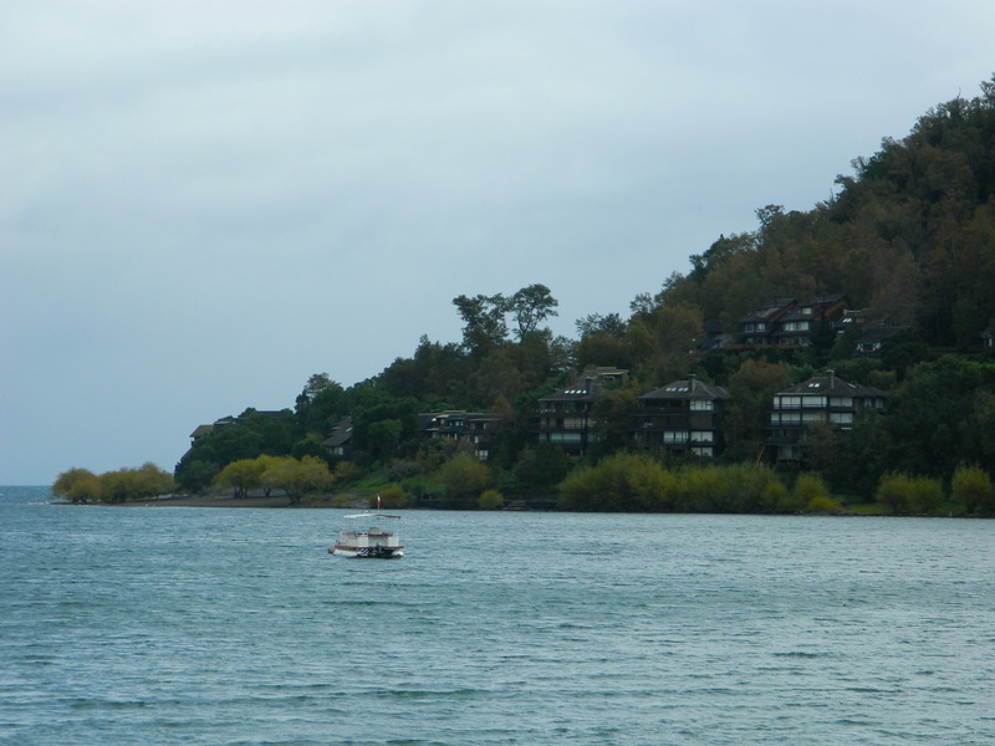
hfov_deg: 15.3
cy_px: 373
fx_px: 3708
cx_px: 498
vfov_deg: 11.5
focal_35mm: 129
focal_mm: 23.2
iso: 80
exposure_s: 1/400
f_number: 4.7
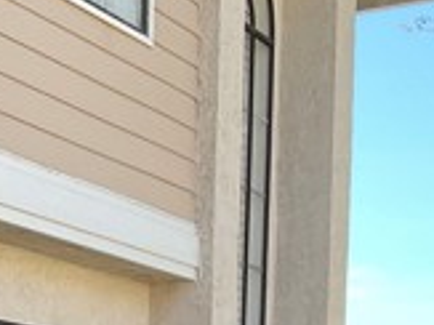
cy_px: 602
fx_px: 1428
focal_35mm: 114
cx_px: 67
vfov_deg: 11.9
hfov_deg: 17.1
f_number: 1.8
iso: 16
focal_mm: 3
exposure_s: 1/253
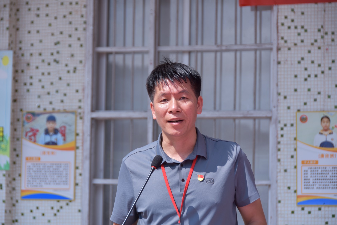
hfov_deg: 13.0
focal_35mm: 158
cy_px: 112
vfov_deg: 8.7
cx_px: 168
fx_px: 1474
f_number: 5.6
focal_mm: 105
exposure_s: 1/500
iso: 100
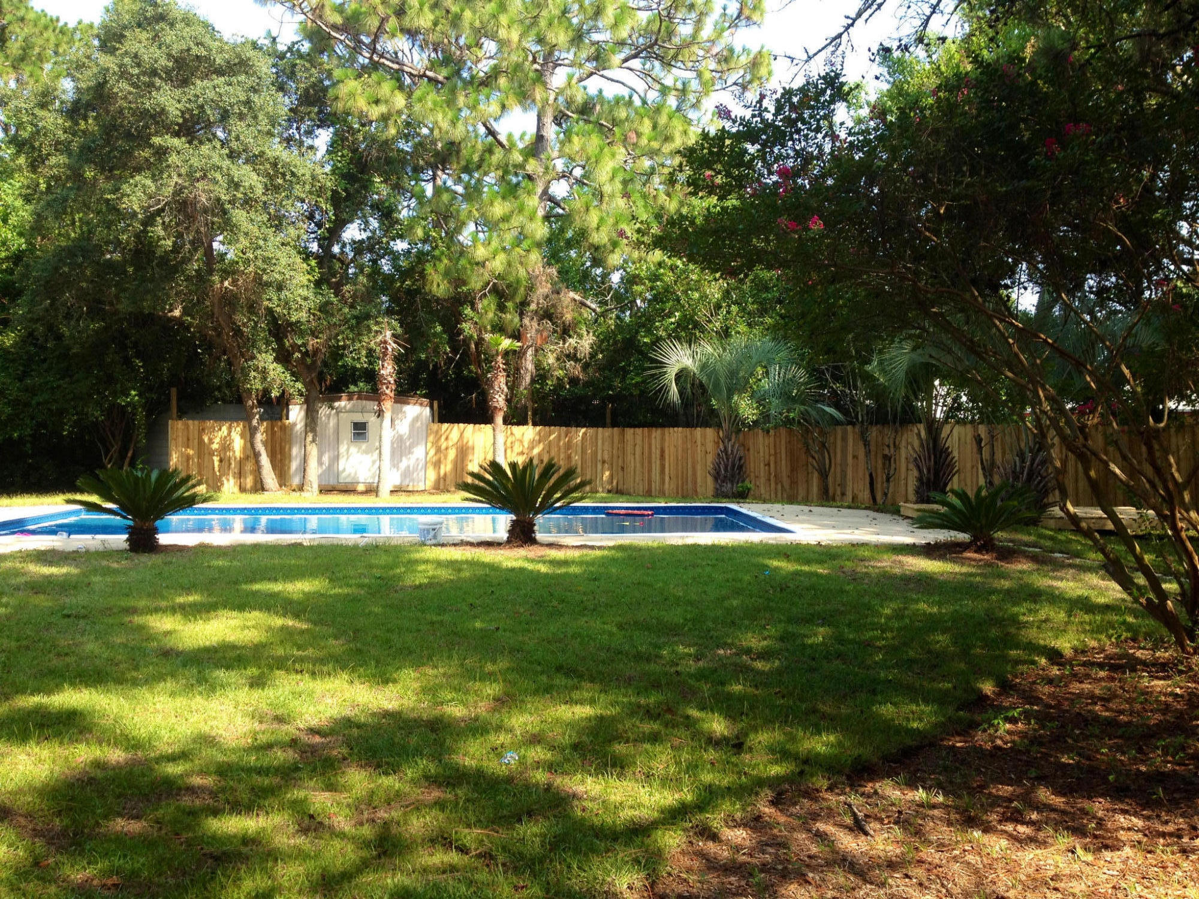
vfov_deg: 40.7
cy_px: 450
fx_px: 1212
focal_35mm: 35
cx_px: 600
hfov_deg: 52.6
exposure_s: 1/330
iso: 50
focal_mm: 4.28
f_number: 2.4
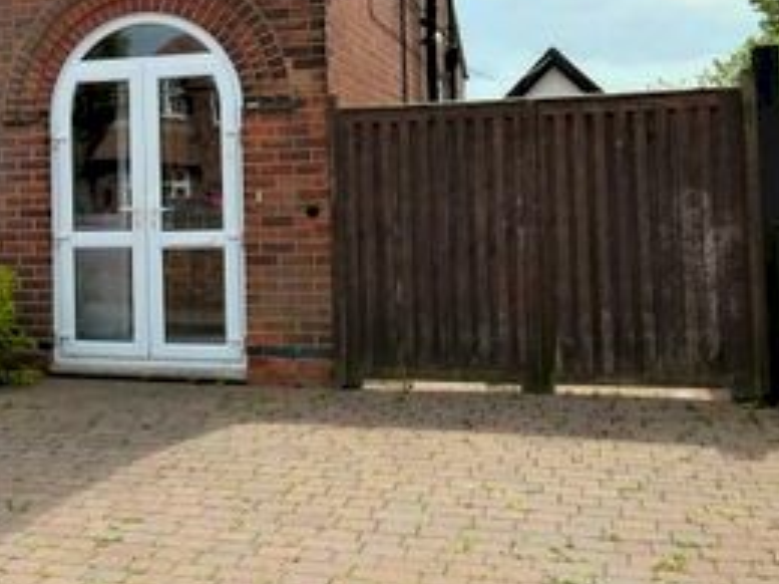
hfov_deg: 33.4
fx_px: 1215
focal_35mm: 54
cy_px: 164
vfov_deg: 26.7
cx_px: 54
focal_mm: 3.6
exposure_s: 1/1000
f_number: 3.2
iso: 80
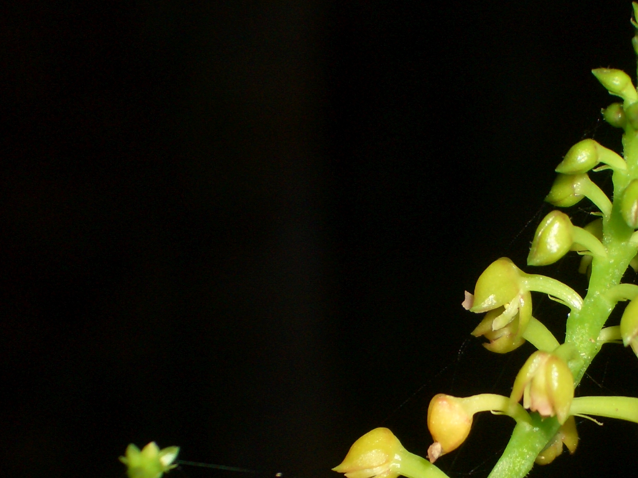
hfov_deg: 11.3
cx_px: 520
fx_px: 3207
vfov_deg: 8.5
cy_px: 305
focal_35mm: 174
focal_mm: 17.4
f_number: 4.8
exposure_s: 1/60
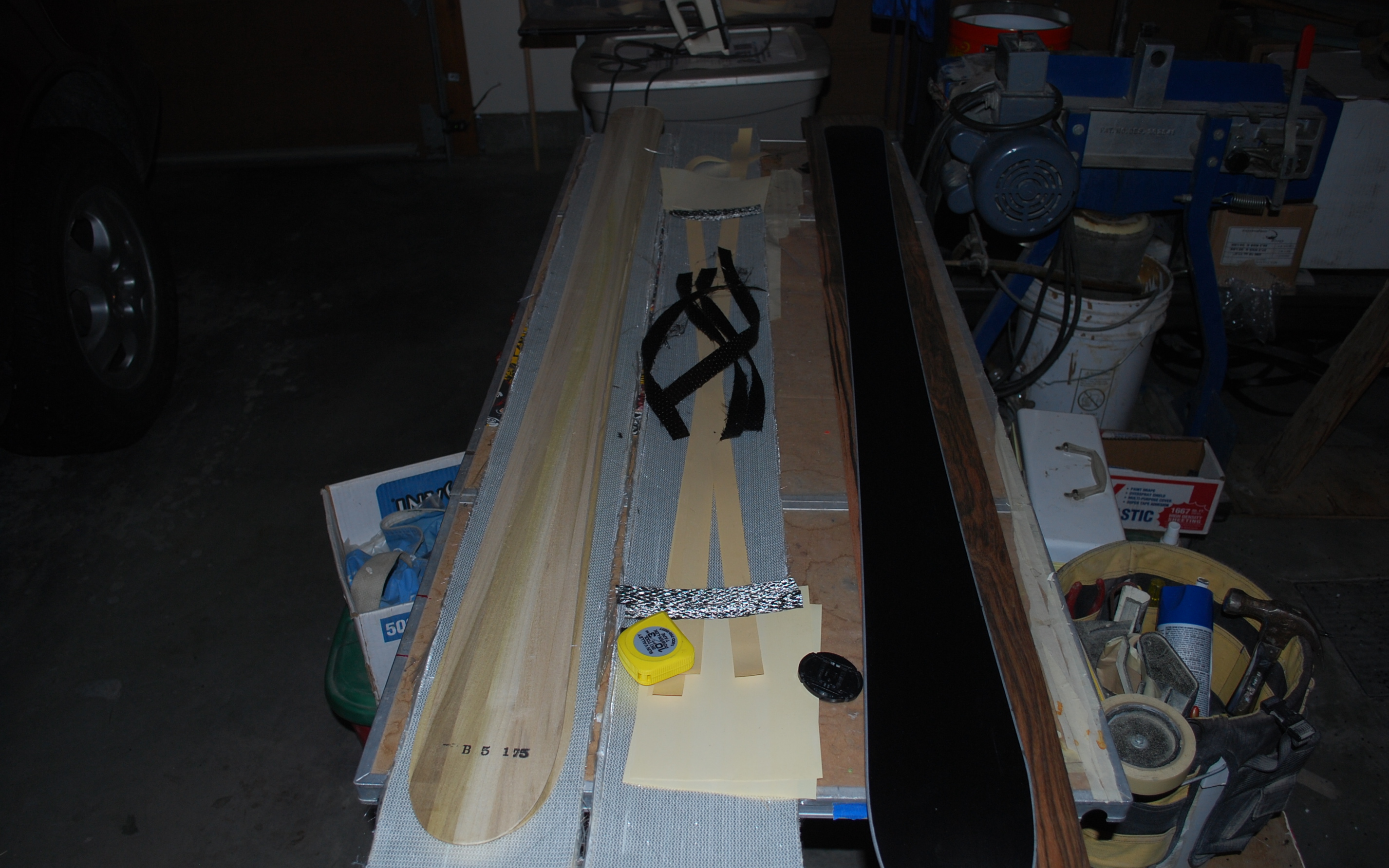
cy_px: 456
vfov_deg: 44.5
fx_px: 1060
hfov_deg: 66.5
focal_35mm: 28
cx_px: 690
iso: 200
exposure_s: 1/60
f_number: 3.5
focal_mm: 18
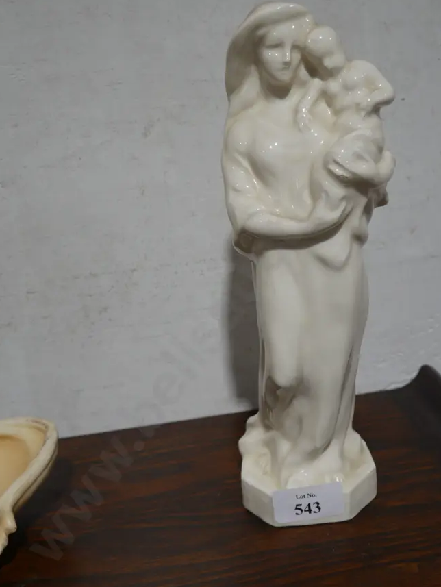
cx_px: 250
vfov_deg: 43.8
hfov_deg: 33.6
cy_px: 279
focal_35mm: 43
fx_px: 730
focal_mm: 18
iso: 200
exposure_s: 1/80
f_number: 4
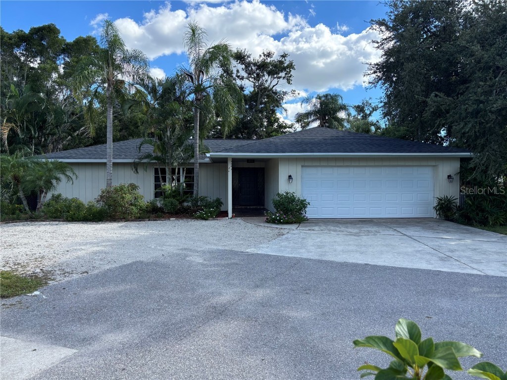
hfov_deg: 67.3
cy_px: 190
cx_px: 254
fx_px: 381
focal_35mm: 26
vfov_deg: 53.1
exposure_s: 1/1092
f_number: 1.6
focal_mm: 5.96
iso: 50
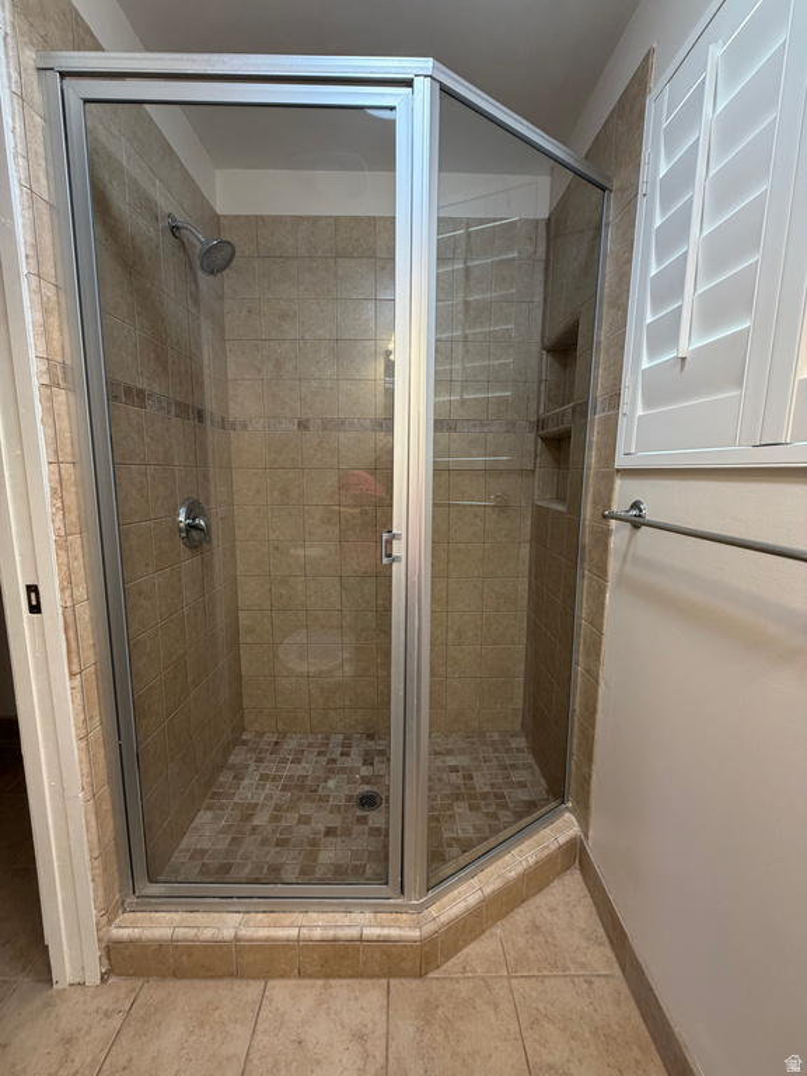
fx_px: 435
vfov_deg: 102.1
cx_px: 404
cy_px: 538
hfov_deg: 85.7
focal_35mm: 14
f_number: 2.2
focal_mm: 2.22
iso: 200
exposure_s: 1/120
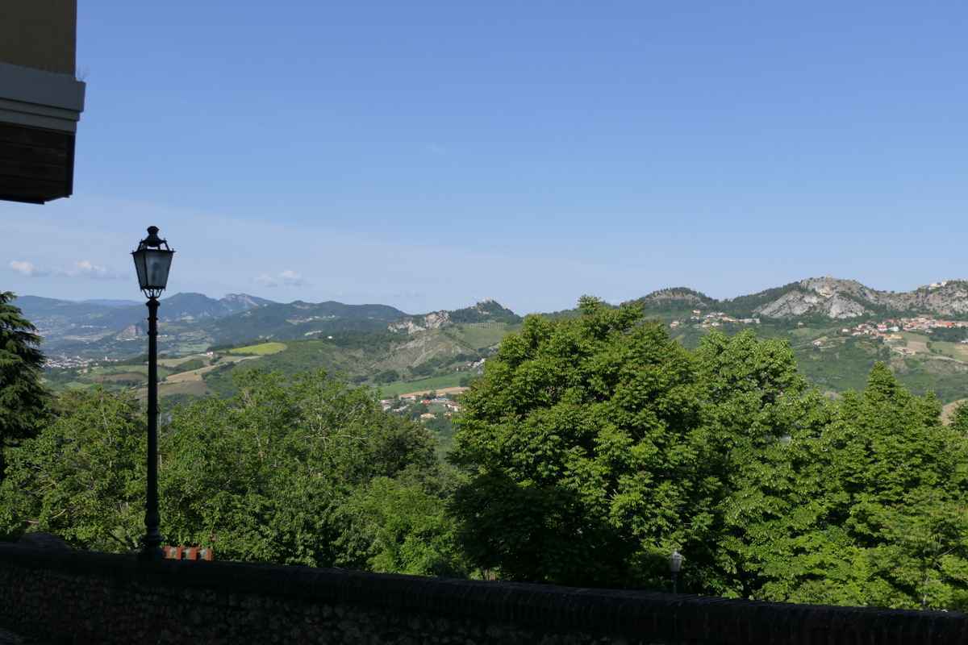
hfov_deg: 47.4
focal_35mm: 41
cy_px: 322
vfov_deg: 32.6
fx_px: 1102
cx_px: 484
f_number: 4
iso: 125
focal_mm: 14.9
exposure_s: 1/1300
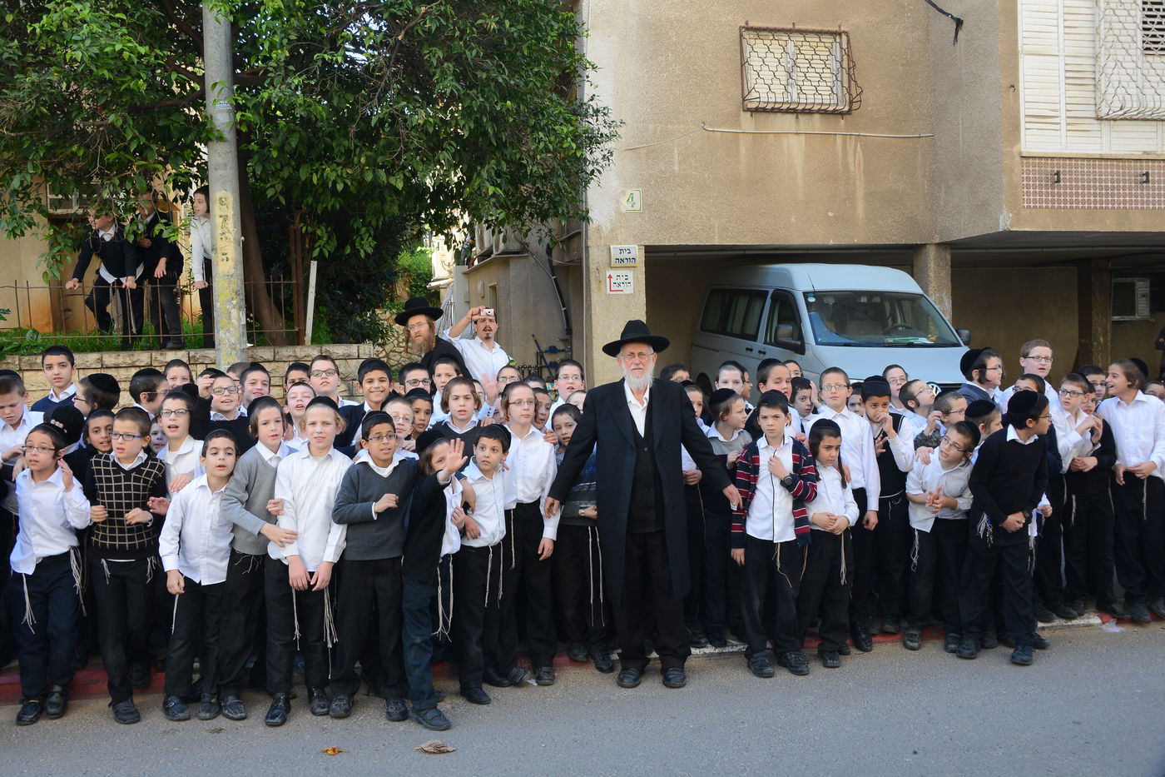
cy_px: 388
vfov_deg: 38.9
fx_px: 1100
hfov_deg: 55.8
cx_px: 582
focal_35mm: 34
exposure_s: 1/80
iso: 800
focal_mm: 34
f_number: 11
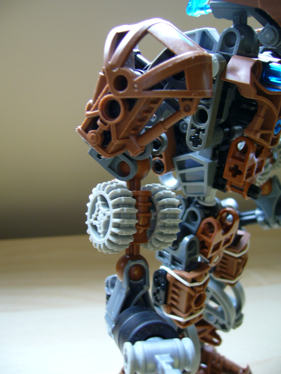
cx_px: 140
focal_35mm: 35
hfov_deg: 40.7
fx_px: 379
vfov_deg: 52.6
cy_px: 187
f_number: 2.8
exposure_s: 1/15
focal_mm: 5.8
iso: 100
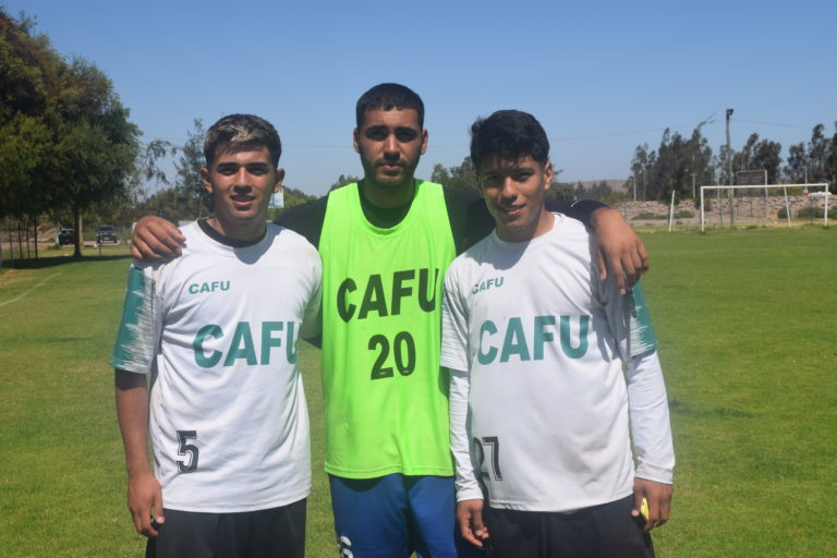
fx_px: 1046
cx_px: 418
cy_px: 279
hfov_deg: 43.6
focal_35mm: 45
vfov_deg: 29.9
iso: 200
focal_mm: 30
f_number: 13
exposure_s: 1/640
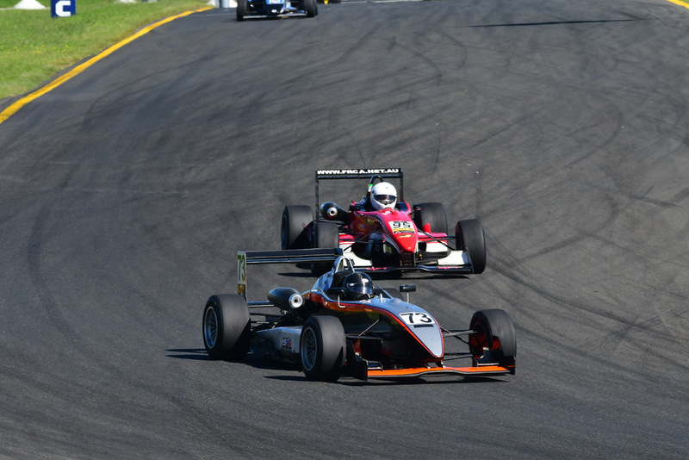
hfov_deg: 5.3
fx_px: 7466
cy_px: 230
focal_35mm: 390
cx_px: 344
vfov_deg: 3.5
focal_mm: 260
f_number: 11
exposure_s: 1/640
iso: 500
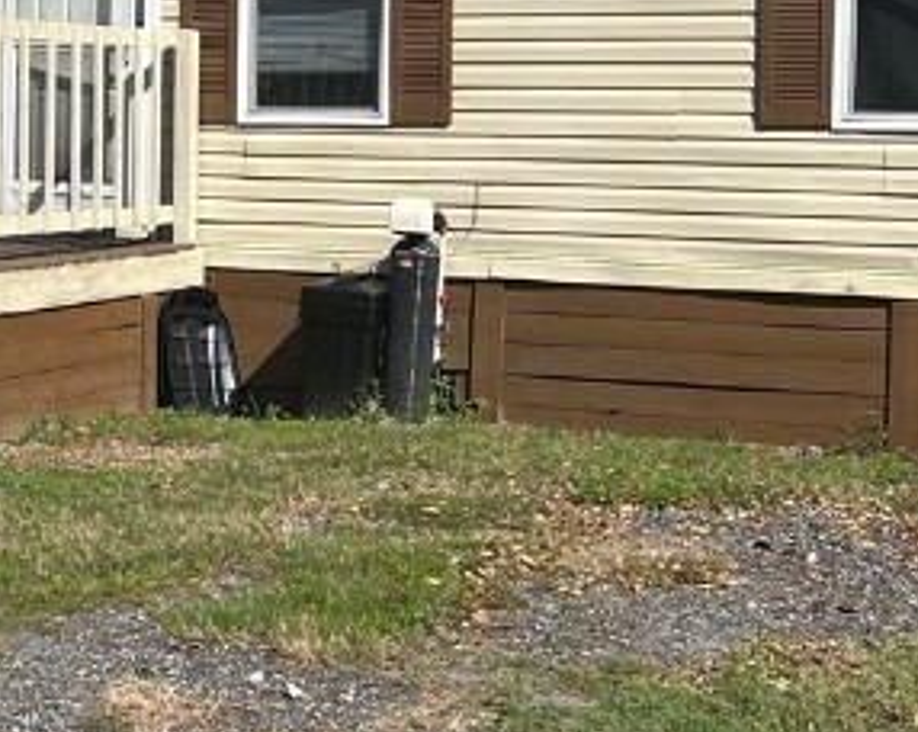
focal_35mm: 91
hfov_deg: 20.2
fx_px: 2469
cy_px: 189
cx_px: -58
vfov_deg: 16.8
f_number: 1.5
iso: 50
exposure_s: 1/6579
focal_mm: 5.7
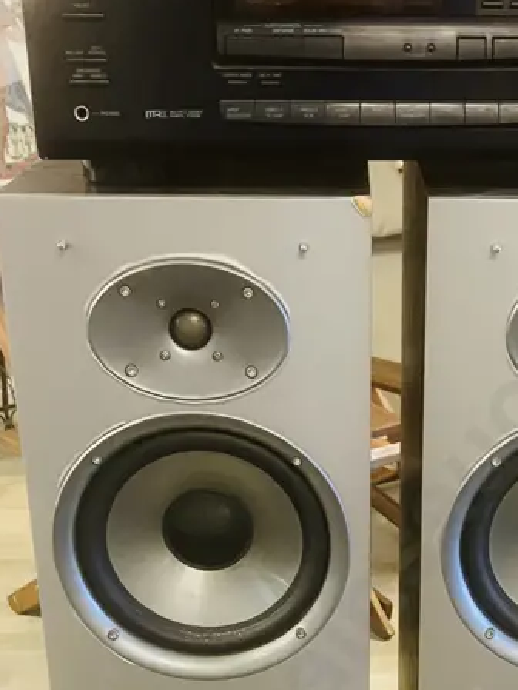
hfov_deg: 22.7
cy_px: 573
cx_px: 395
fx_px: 1277
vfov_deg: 29.4
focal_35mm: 64
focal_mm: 3.99
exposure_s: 1/50
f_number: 1.8
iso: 320
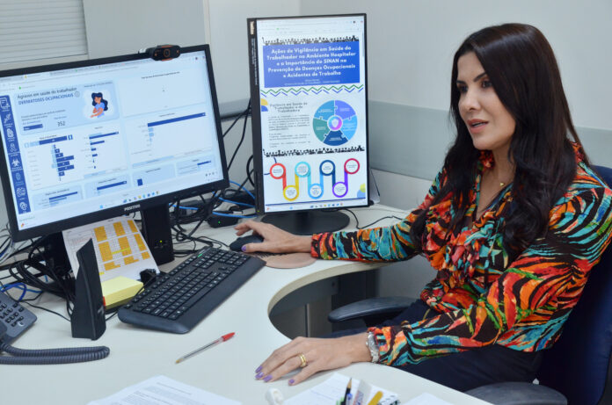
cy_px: 202
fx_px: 1069
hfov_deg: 32.0
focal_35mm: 63
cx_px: 306
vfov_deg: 21.5
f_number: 6.3
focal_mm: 42
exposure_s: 1/80
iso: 1000
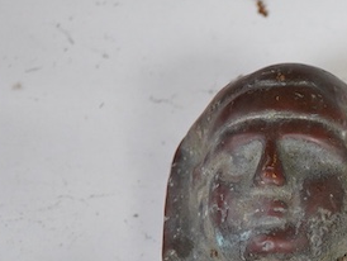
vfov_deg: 10.4
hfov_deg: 13.4
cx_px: 450
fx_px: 1425
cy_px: 276
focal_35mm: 142
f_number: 3.5
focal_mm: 30
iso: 1250
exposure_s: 1/125
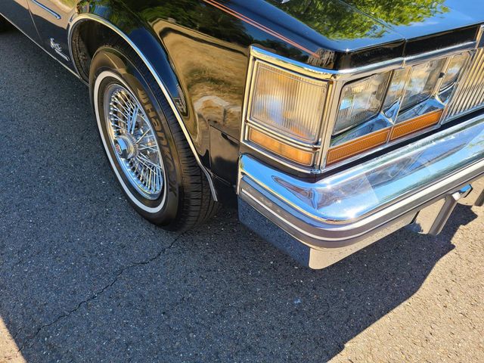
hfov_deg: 67.3
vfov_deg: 53.1
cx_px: 242
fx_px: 364
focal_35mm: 26
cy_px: 182
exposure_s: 1/464
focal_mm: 5.4
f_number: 1.8
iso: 40
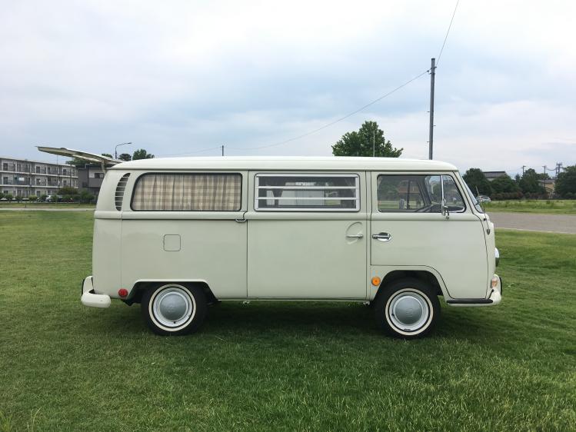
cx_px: 288
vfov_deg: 48.2
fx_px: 483
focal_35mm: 29
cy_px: 216
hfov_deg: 61.7
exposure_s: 1/769
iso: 25
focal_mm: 4.15
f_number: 2.2
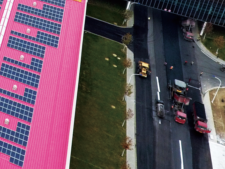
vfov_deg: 15.2
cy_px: -120
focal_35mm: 86
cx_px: -204
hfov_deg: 17.5
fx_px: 559
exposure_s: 1/393
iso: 100
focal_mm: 3.61
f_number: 2.8
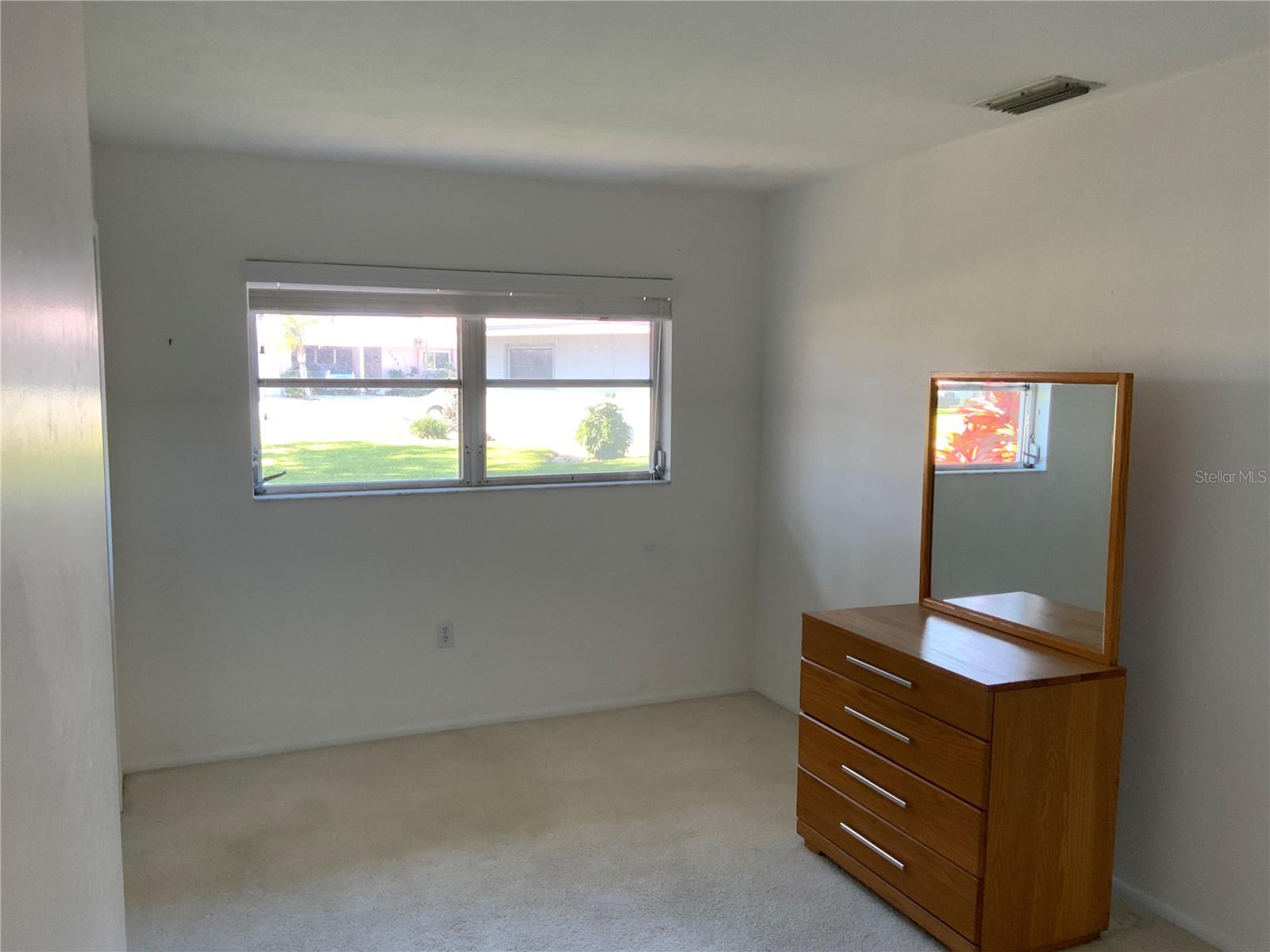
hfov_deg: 61.7
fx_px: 1064
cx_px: 635
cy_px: 476
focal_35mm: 29
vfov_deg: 48.2
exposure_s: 1/60
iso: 40
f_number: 1.8
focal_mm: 3
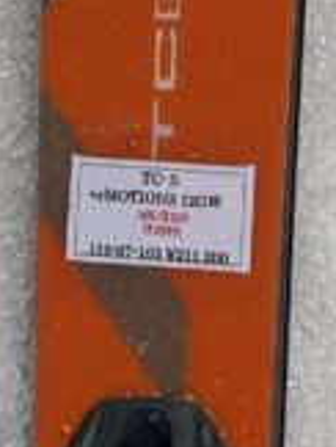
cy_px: -516
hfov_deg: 8.8
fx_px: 2117
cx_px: 523
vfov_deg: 10.7
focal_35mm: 164
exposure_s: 1/16393
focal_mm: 5.7
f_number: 1.5
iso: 40
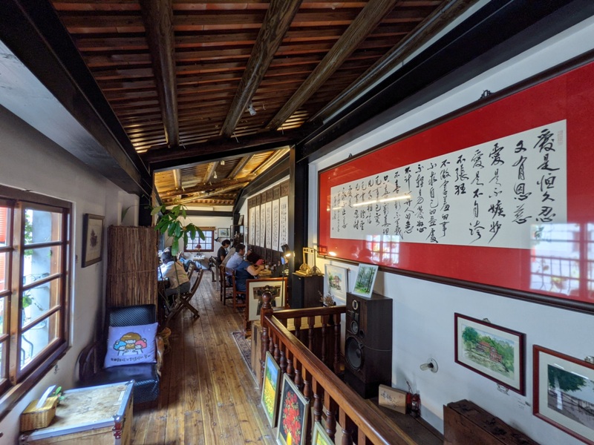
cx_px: 297
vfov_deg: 78.1
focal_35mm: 16
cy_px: 222
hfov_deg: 94.5
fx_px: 275
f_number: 2.2
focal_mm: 2.22
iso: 54
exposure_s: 1/24
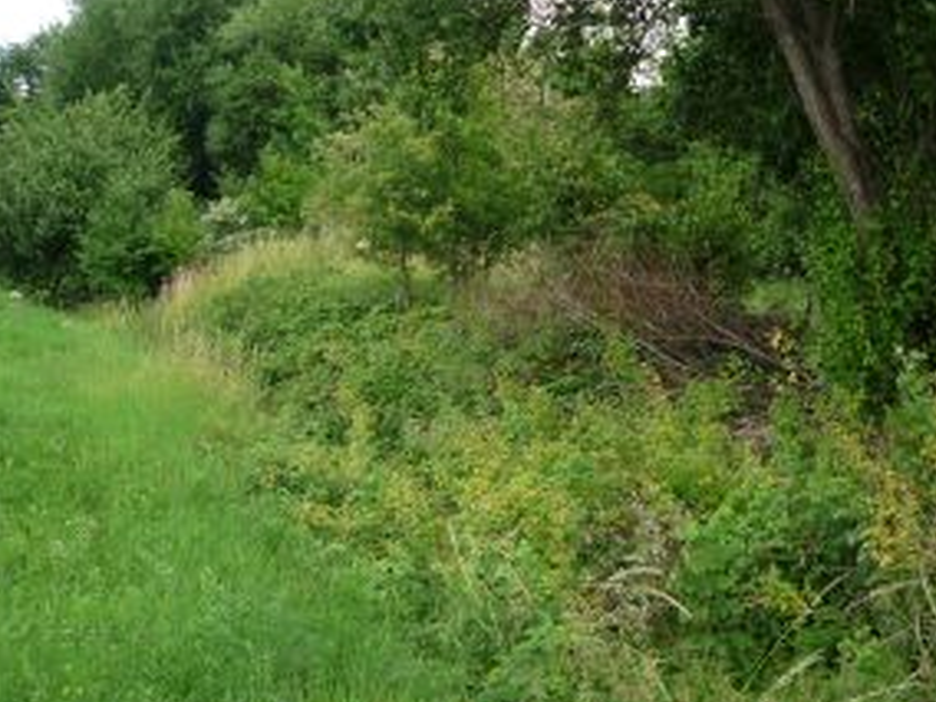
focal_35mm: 54
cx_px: 435
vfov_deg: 26.7
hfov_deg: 35.5
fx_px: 1460
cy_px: 185
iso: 100
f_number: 4
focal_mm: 5.2
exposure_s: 1/160
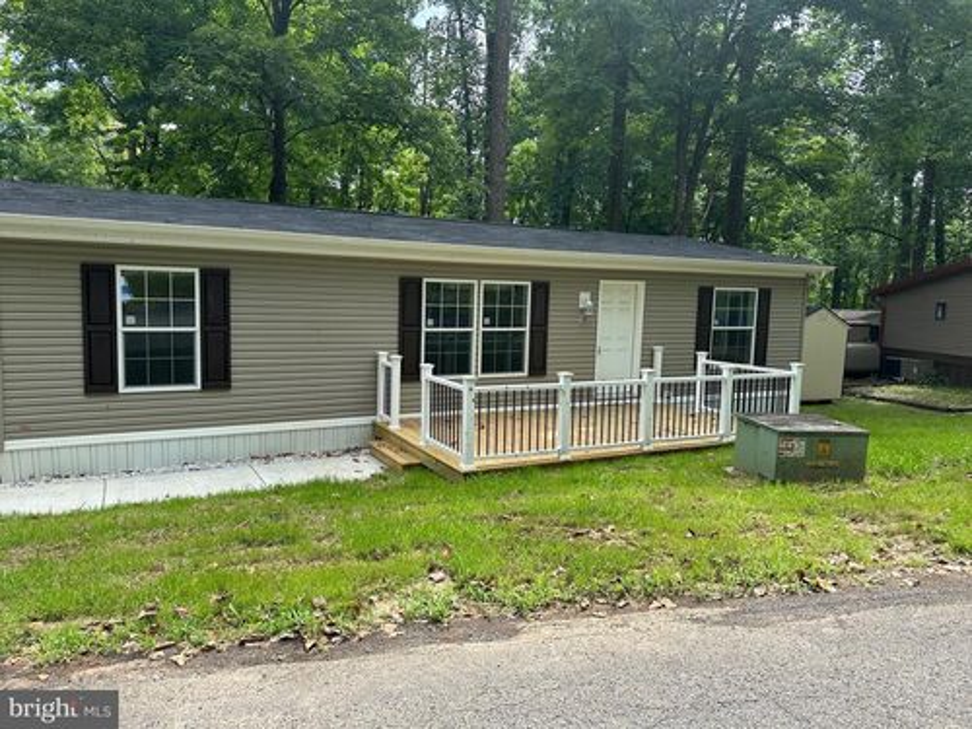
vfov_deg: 56.8
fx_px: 674
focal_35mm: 24
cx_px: 486
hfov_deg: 71.6
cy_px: 364
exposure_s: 1/1131
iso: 80
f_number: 1.78
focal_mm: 6.86
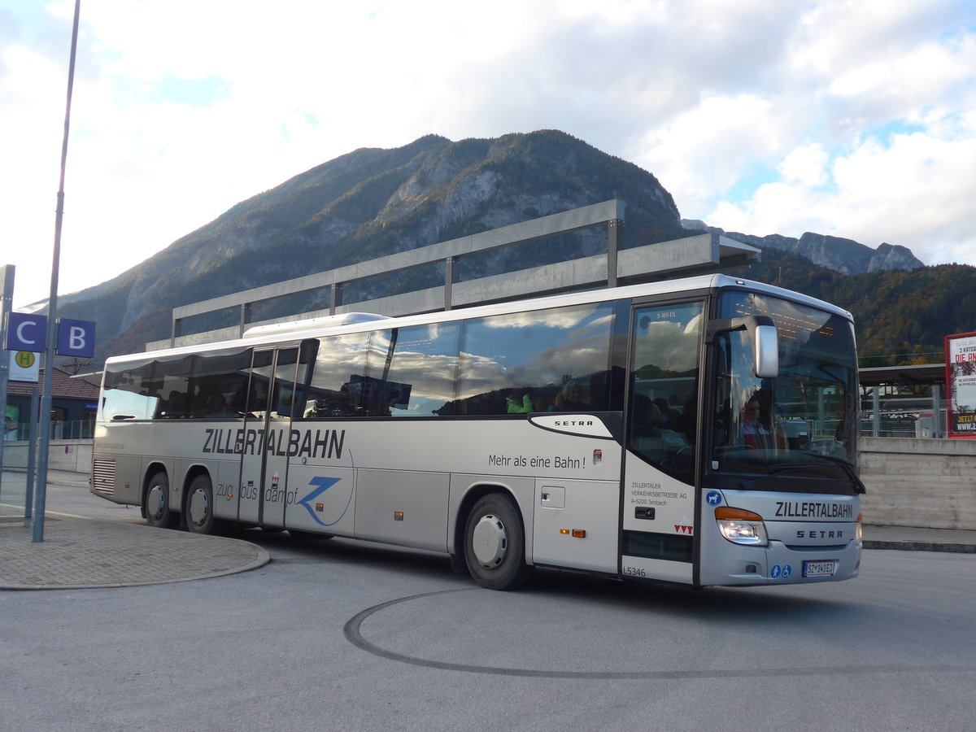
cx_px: 488
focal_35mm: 36
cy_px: 366
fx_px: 1015
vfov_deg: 39.7
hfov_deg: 51.4
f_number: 2.8
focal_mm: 7.5
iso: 80
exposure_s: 1/400
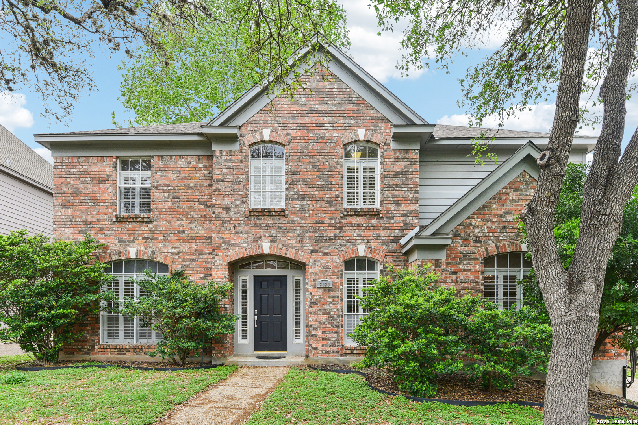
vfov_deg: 64.6
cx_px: 319
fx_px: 337
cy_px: 212
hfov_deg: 86.9
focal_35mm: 19
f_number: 8
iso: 400
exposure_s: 1/160
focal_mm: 19
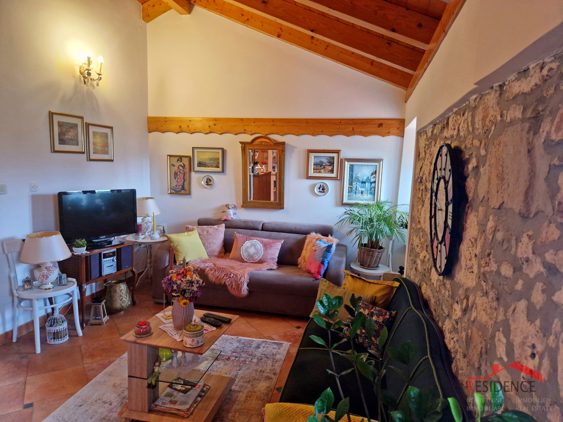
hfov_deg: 73.9
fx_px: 374
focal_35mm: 23
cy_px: 211
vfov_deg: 58.9
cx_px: 282
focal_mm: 5.4
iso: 800
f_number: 1.8
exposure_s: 1/100
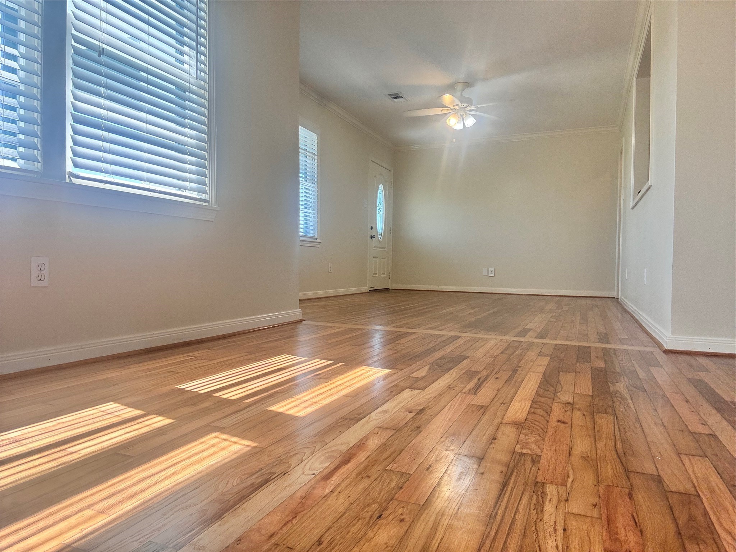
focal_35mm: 23
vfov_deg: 58.9
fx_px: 489
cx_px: 368
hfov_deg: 73.9
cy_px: 276
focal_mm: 2.69
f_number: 1.9
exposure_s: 1/120
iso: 50
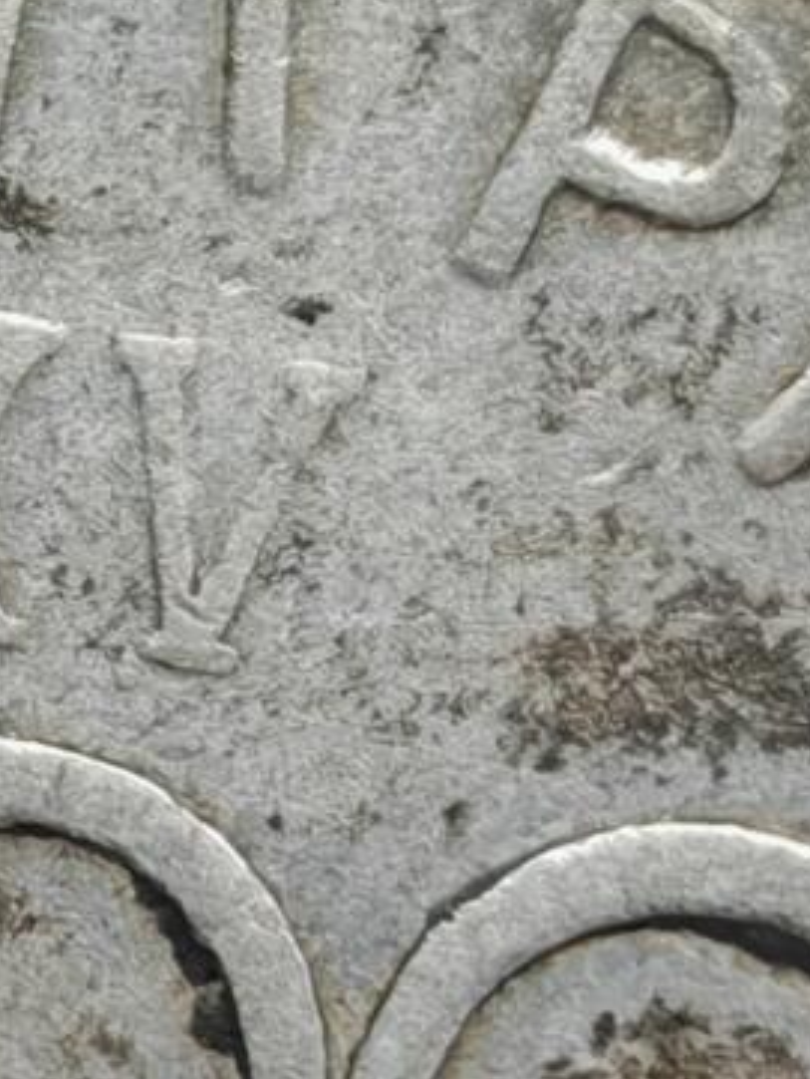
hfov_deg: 3.1
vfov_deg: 4.2
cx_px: 24
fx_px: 14780
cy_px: 1285
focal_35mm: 474
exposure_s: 1/100
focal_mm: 7.62
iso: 80
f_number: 1.6
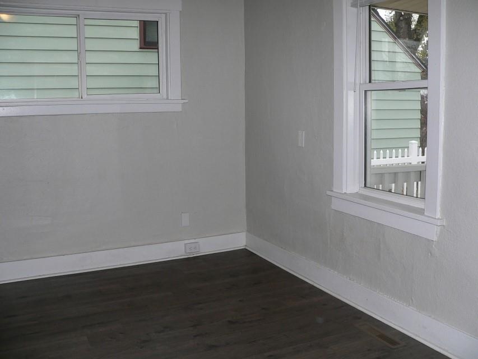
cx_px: 239
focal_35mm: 36
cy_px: 180
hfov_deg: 51.3
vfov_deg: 39.7
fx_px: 497
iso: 100
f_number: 2.8
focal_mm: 6
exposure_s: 1/60
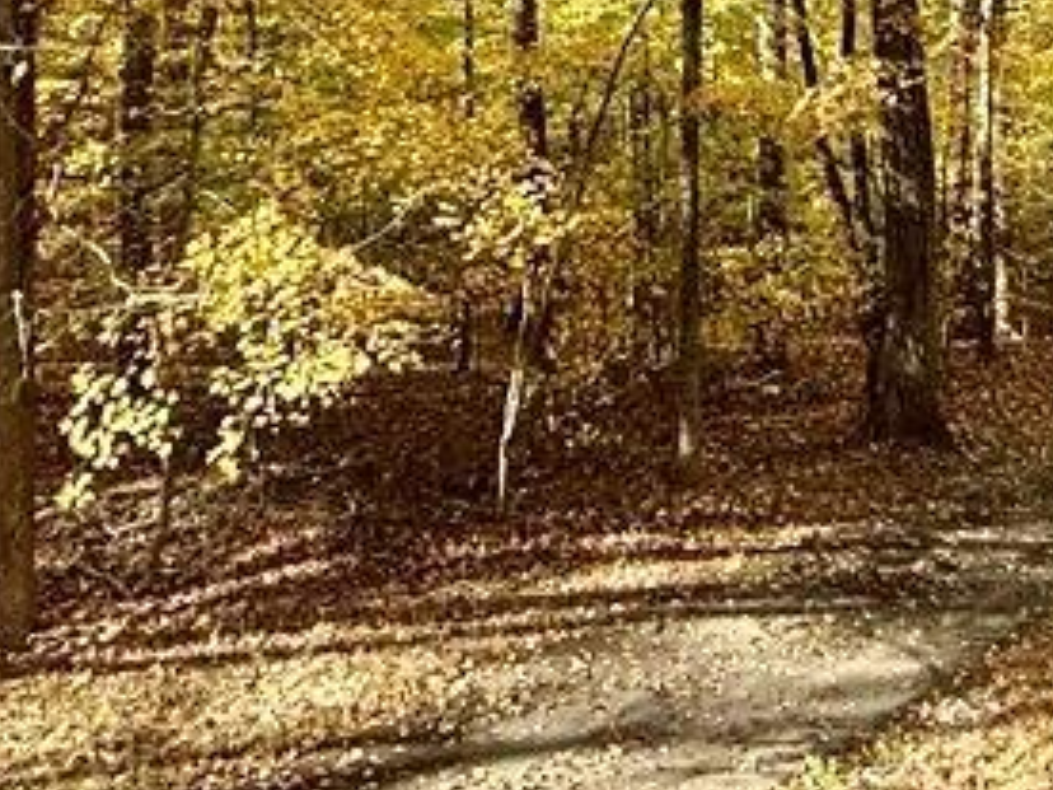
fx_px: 1582
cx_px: 805
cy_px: -351
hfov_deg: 35.9
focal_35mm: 52
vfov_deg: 23.3
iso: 50
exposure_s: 1/349
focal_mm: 2.22
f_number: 2.2
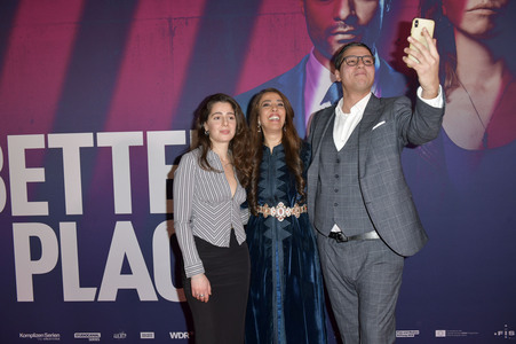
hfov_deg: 53.2
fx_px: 516
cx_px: 258
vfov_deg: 36.8
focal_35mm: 36
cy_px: 172
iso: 800
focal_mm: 36
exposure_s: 1/200
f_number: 5.6
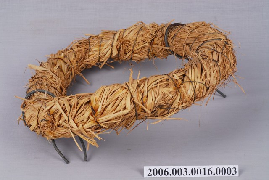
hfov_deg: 22.6
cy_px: 90
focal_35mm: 90
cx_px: 134
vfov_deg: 15.2
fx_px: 673
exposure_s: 1/60
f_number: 29
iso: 100
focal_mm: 60
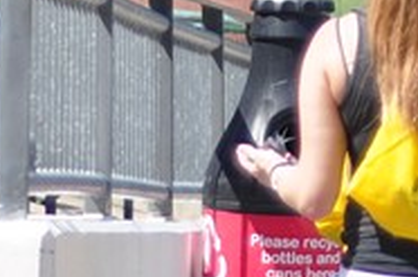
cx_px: 656
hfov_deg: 5.1
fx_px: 4679
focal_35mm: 404
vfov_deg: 3.4
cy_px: -327
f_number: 1.8
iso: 200
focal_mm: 50
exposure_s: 1/4000
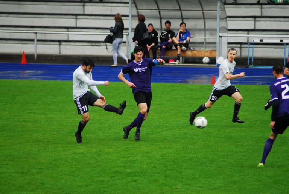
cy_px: 97
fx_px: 3014
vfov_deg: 3.7
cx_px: 144
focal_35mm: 375
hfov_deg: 5.5
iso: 400
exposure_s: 1/500
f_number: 5.3
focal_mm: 250
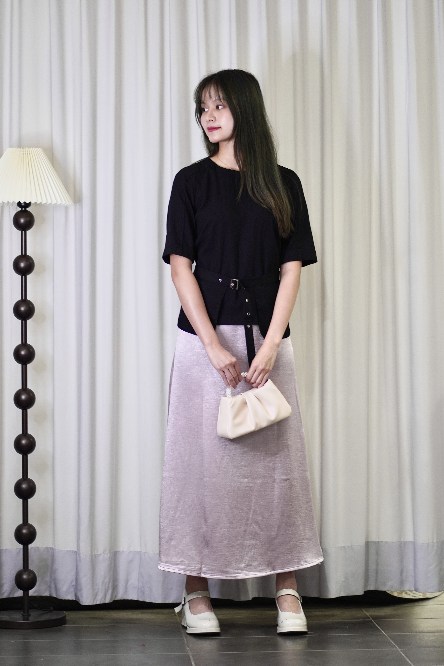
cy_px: 333
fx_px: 2359
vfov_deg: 16.1
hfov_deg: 10.8
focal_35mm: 128
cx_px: 222
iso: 320
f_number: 1.8
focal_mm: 85
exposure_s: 1/160
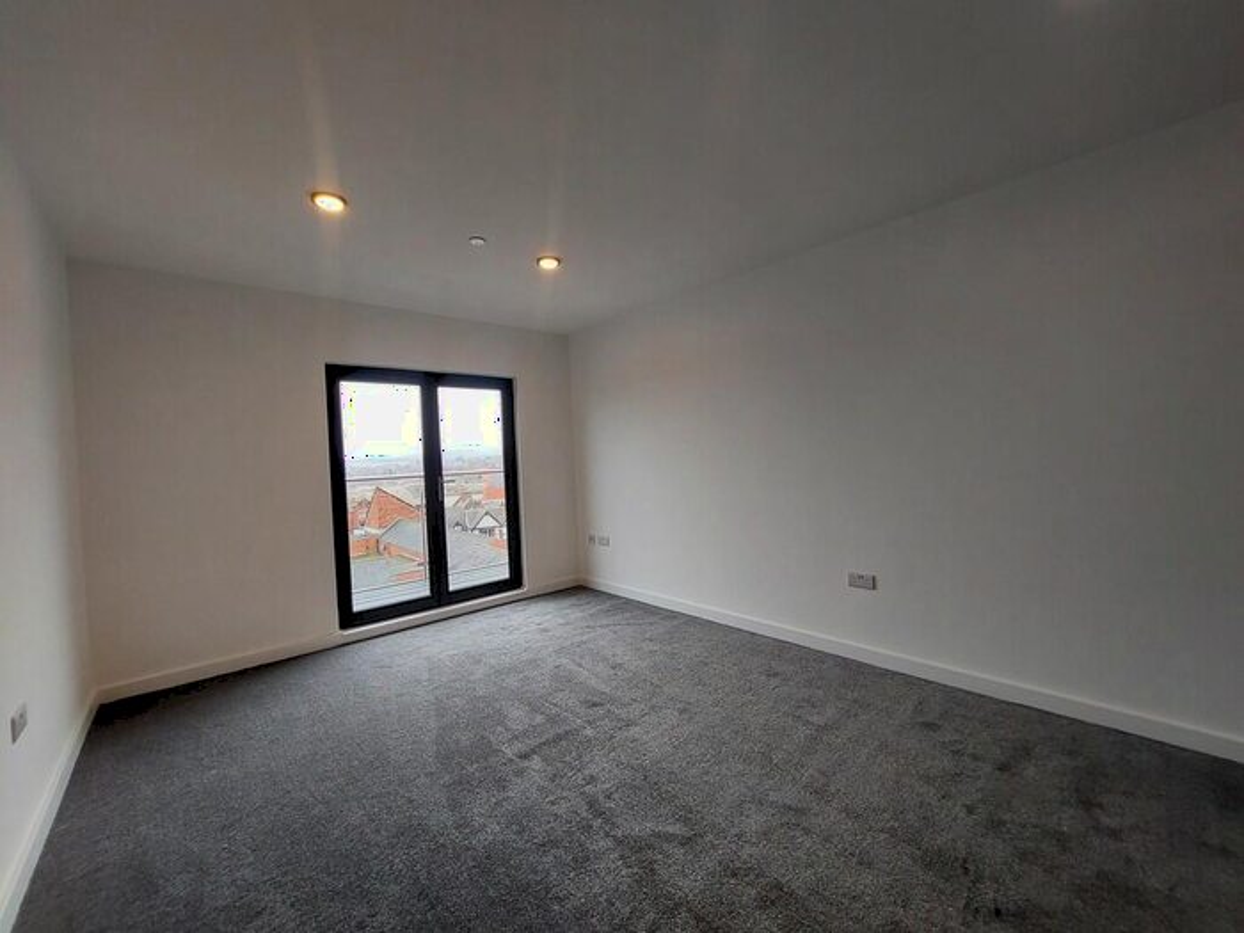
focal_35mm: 13
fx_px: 467
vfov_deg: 89.9
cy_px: 466
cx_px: 622
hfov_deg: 106.2
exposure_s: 1/50
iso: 64
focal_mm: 1.74
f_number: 2.2
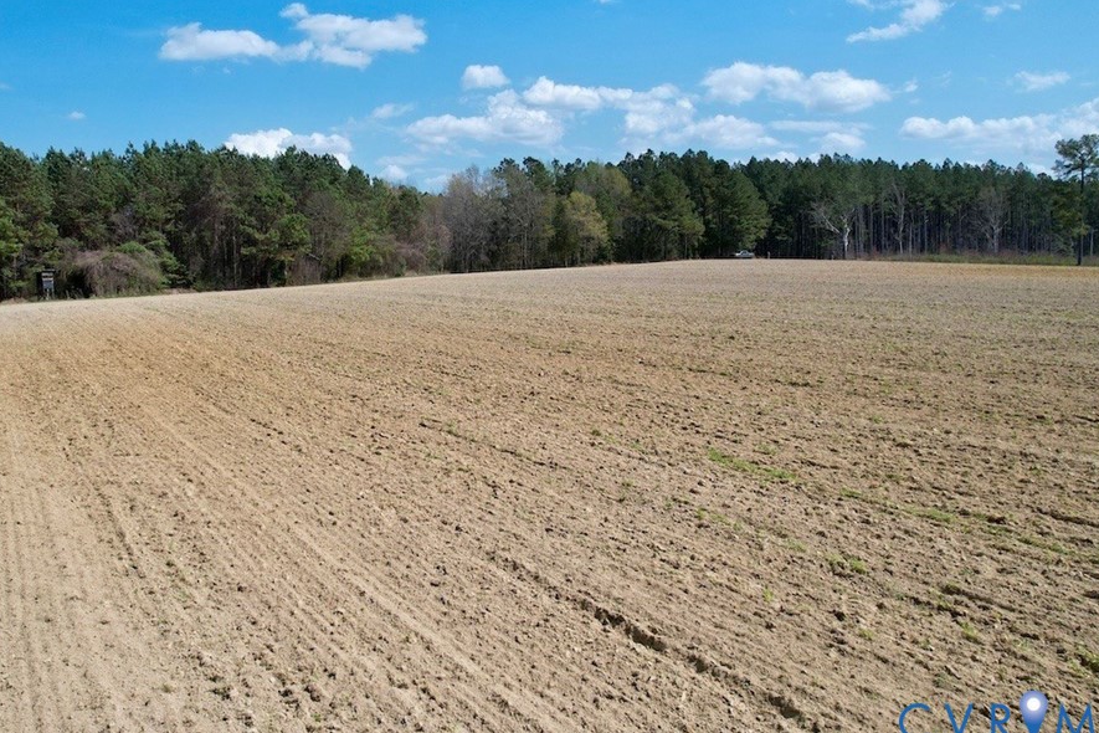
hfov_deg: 67.2
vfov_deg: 47.8
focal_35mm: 27
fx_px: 824
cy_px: 308
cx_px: 494
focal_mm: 8.38
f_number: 2.8
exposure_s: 1/2500
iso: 100
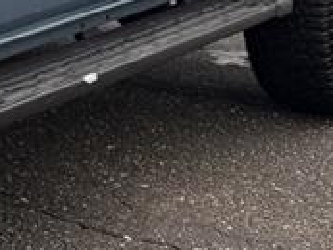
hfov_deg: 12.3
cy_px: -112
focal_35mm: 142
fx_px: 1367
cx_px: -325
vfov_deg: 10.2
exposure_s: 1/909
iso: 100
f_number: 1.78
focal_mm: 6.76
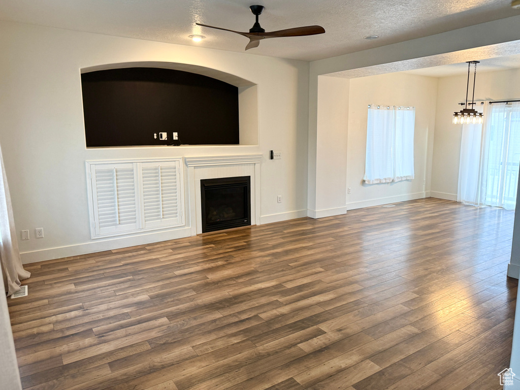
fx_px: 361
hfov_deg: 71.6
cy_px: 195
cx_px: 260
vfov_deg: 56.8
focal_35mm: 24
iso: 100
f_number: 1.78
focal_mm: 6.76
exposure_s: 1/60
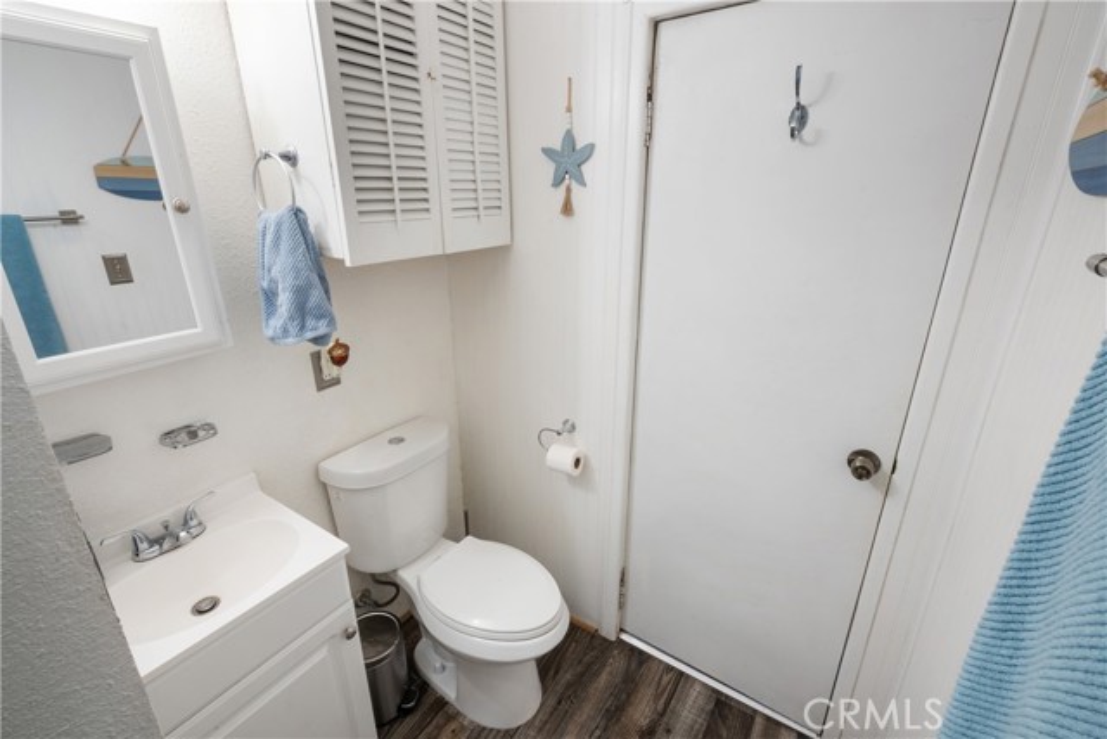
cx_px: 554
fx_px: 492
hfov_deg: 96.7
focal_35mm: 16
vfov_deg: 73.8
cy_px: 370
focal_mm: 16
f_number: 22
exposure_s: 30
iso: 40
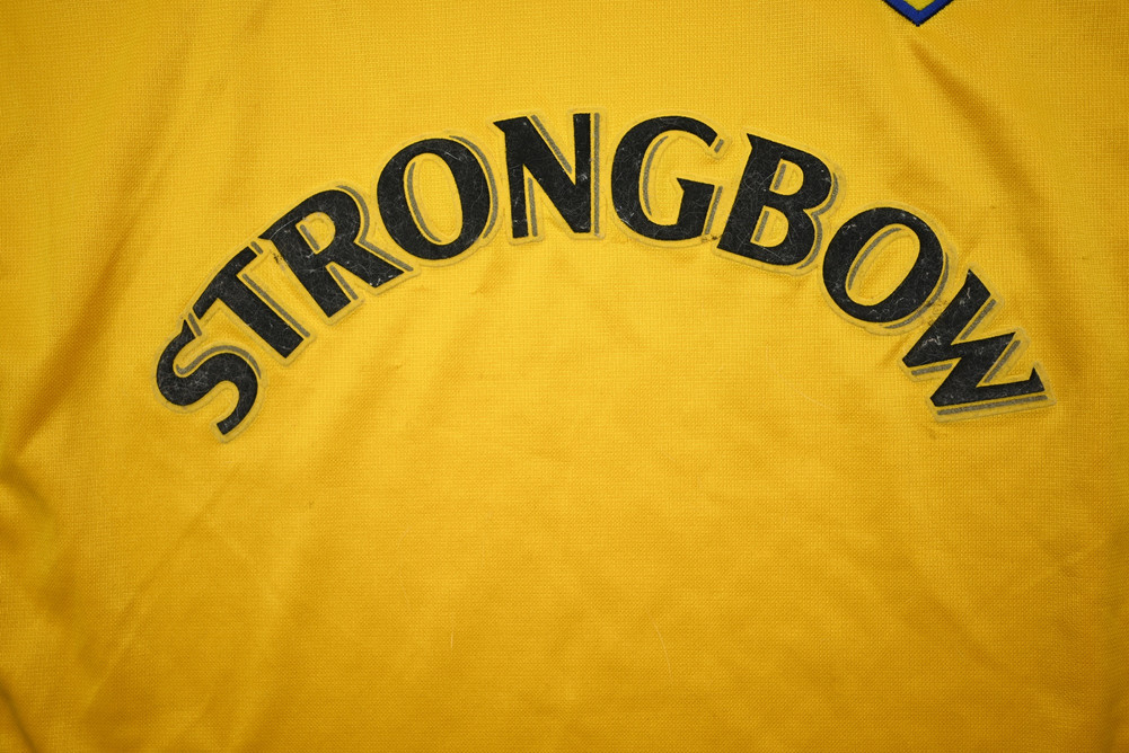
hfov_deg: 57.9
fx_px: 1019
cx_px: 564
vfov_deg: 40.6
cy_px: 376
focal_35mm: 32
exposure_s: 1/125
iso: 200
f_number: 4.8
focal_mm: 32.5
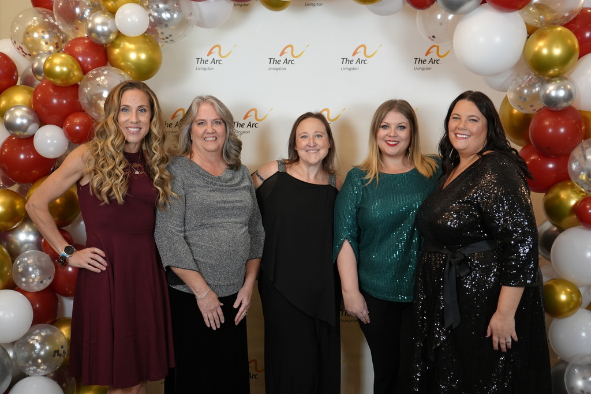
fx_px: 690
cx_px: 296
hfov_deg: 46.4
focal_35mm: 42
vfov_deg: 31.9
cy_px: 197
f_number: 4.5
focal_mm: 42
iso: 2500
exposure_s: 1/160
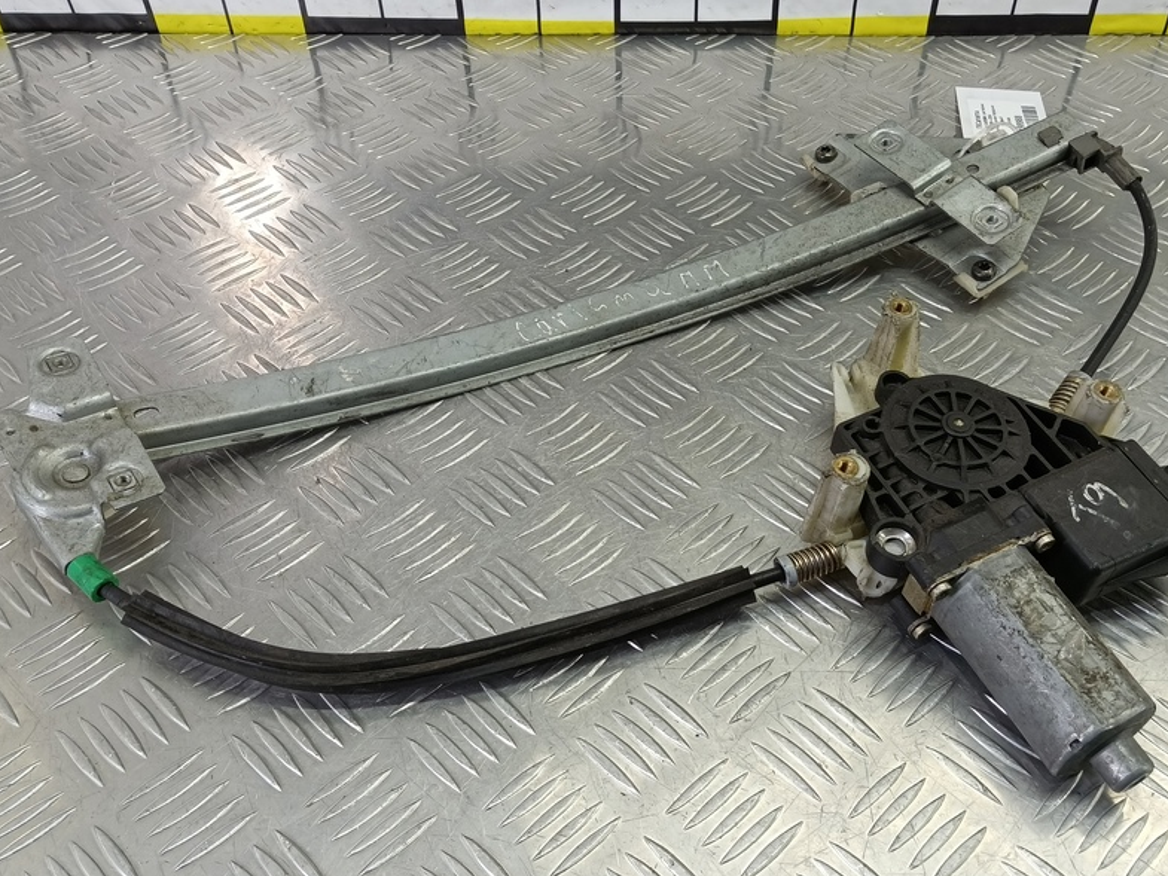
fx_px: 1012
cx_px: 631
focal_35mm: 30
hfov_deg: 59.9
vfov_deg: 46.8
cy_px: 413
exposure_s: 1/50
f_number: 1.6
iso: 120
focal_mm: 4.11
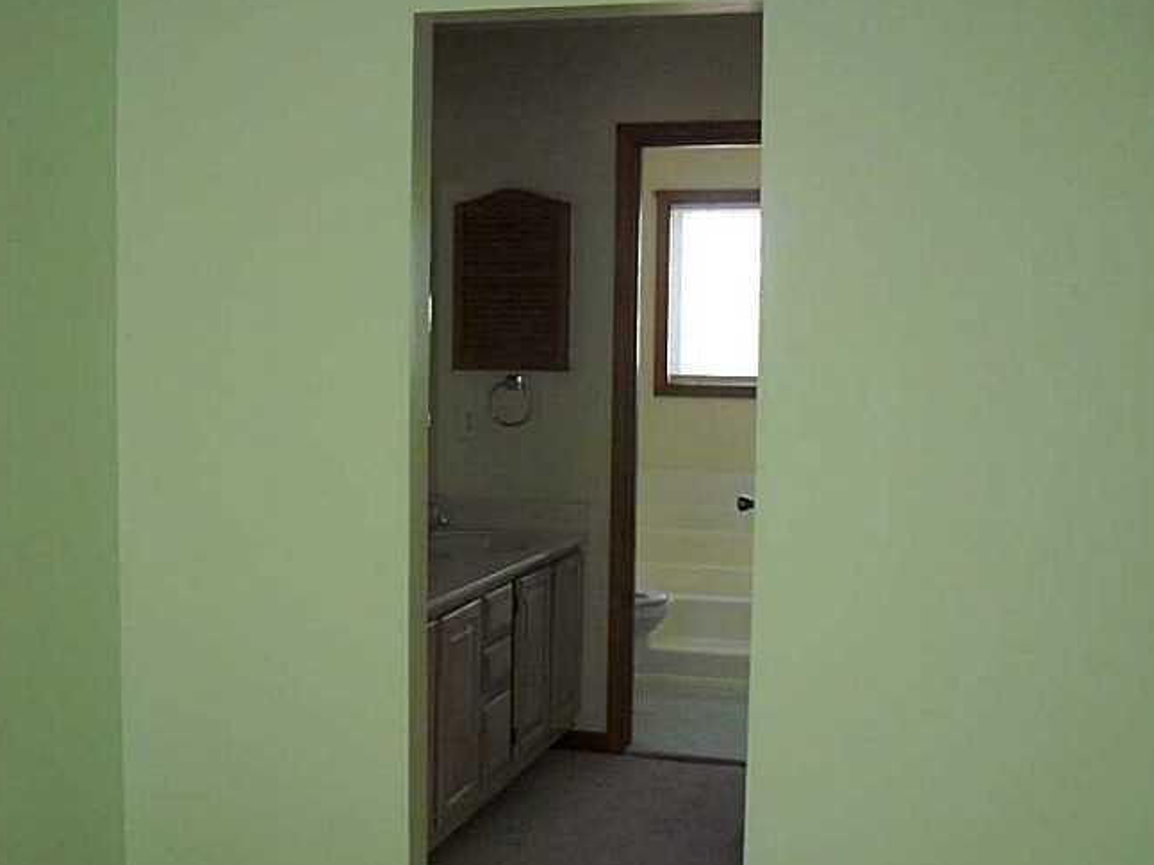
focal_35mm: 47
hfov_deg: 40.4
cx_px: 521
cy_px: 498
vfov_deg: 30.8
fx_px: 1567
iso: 400
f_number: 2.8
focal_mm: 6.2
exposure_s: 1/100
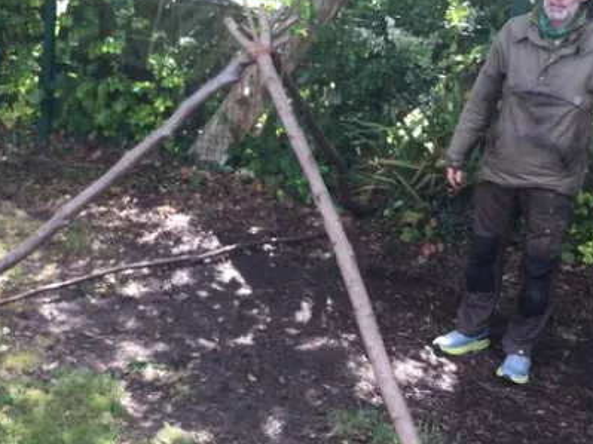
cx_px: 169
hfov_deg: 33.8
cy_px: 205
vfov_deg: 26.1
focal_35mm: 56
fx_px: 959
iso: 32
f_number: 2.4
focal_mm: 3.3
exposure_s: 1/100
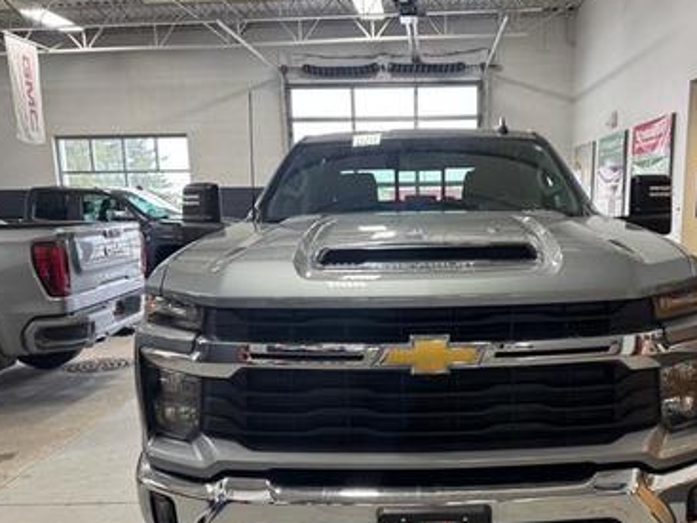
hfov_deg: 54.9
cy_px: 333
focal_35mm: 33
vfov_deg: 42.5
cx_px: 422
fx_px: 664
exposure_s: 1/60
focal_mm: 6.76
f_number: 1.78
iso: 125
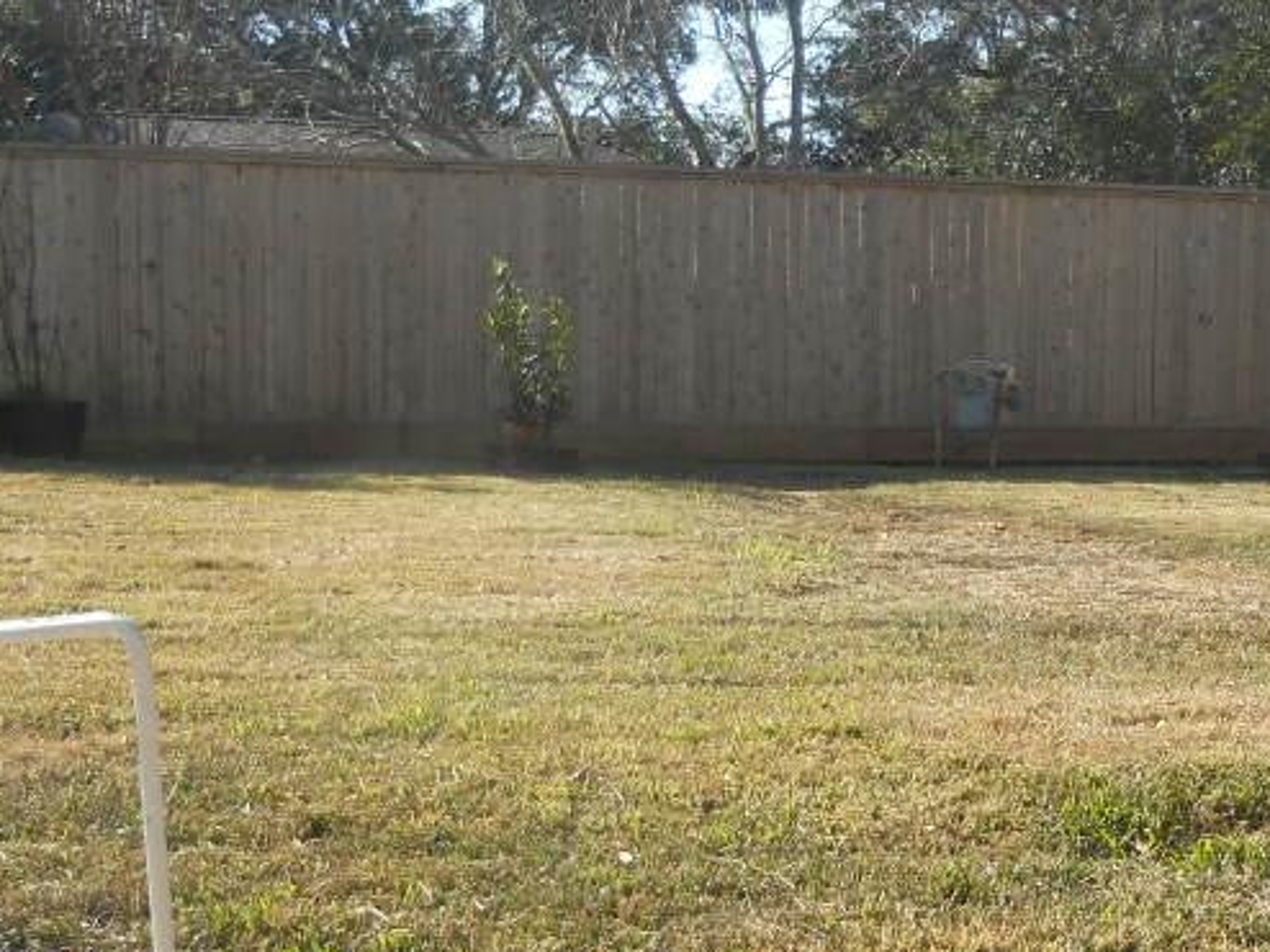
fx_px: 2054
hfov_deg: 33.6
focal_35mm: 56
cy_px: 618
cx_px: 969
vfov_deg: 26.0
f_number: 3.2
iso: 80
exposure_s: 1/500
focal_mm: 4.9
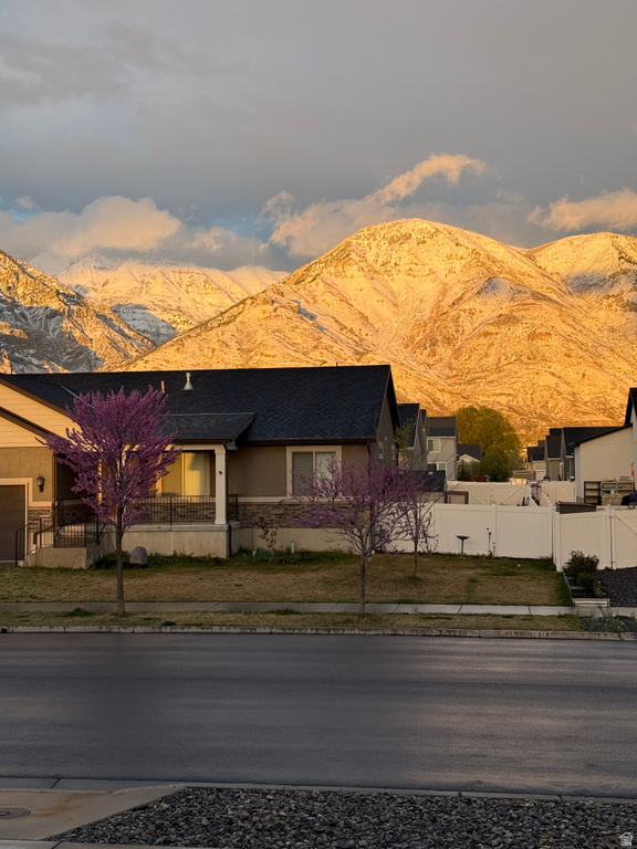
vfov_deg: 39.7
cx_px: 318
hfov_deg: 30.3
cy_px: 424
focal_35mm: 48
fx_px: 1178
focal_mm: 6.76
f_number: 1.78
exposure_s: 1/687
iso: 64
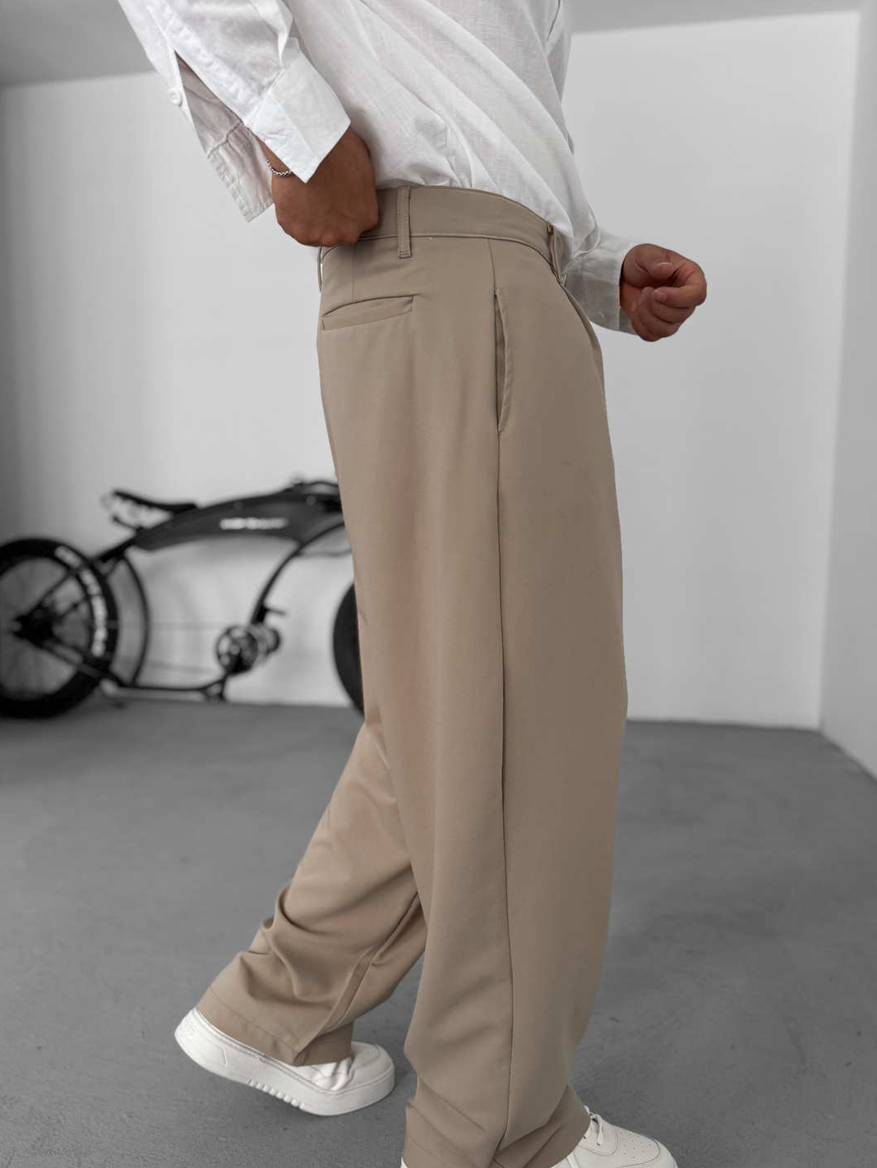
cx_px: 410
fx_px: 912
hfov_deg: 51.3
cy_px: 637
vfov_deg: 65.2
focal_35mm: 27
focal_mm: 6.76
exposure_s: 1/120
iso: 160
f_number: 1.8
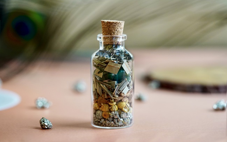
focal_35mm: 92
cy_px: 67
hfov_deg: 22.6
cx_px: 114
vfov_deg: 14.2
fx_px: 569
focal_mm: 90
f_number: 4
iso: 2000
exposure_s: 1/60
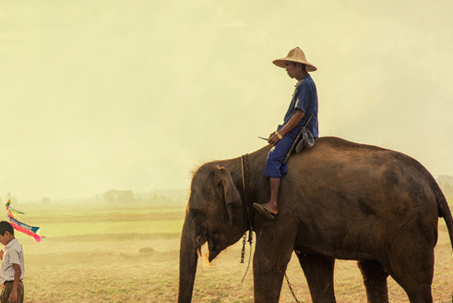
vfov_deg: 7.9
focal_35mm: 173
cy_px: 152
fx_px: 2178
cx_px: 44
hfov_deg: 11.8
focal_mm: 85
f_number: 9
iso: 200
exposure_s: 1/200
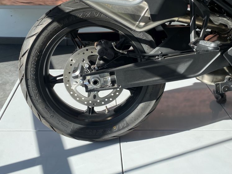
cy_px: 63
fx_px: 248
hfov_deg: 50.1
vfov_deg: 38.4
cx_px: 110
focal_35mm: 37
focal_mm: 4.25
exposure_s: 1/822
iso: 32
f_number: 1.8
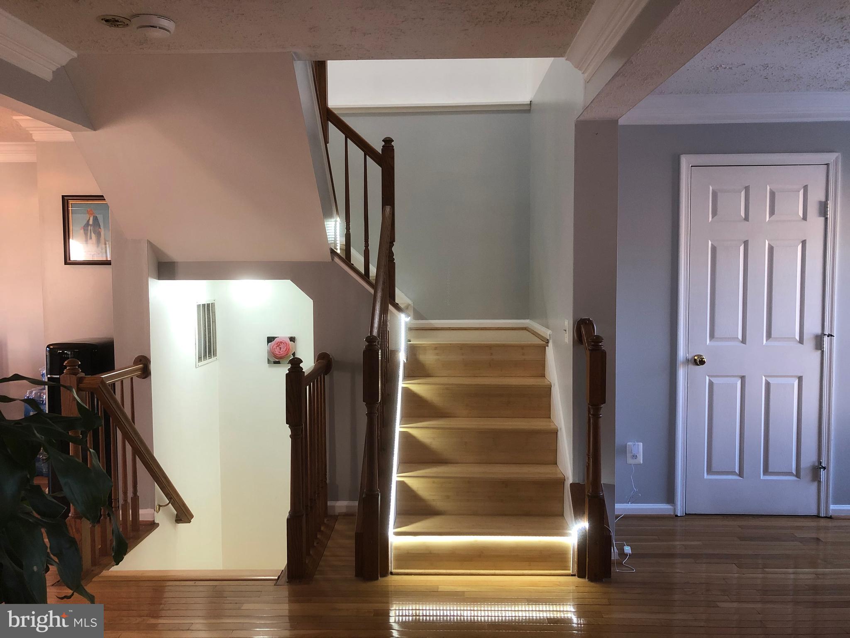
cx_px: 425
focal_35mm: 28
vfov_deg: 49.7
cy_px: 319
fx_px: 688
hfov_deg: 63.4
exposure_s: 1/27
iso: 40
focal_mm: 3.99
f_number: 1.8
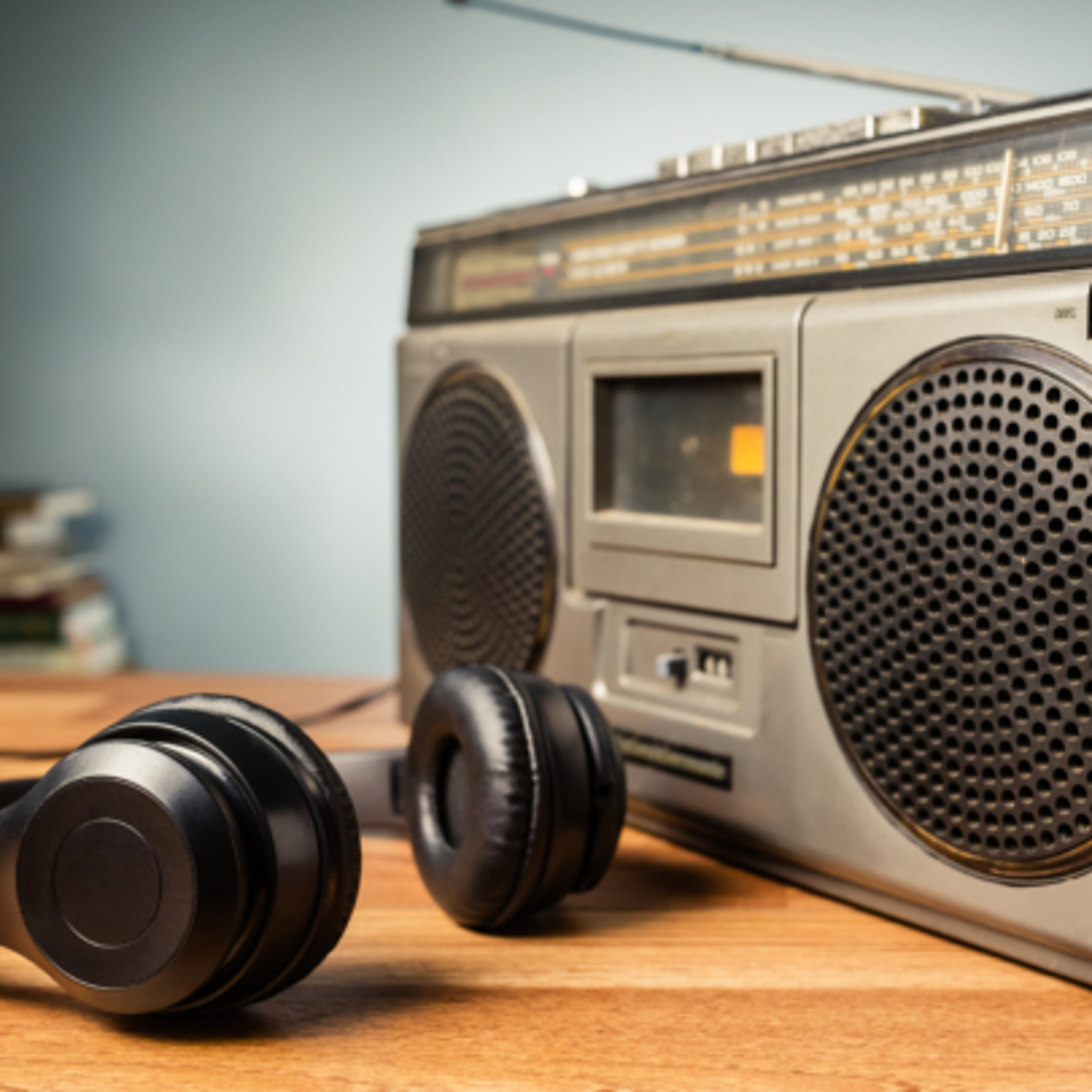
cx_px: 766
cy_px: 519
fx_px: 1677
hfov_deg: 35.5
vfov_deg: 36.1
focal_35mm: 47
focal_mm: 35
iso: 200
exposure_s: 1/200
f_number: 5.6
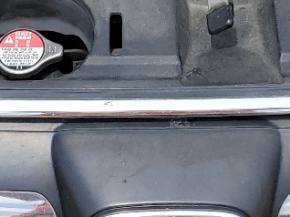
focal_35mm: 131
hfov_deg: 15.1
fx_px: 1097
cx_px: 141
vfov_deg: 10.3
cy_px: -237
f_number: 1.5
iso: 50
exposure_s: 1/5000
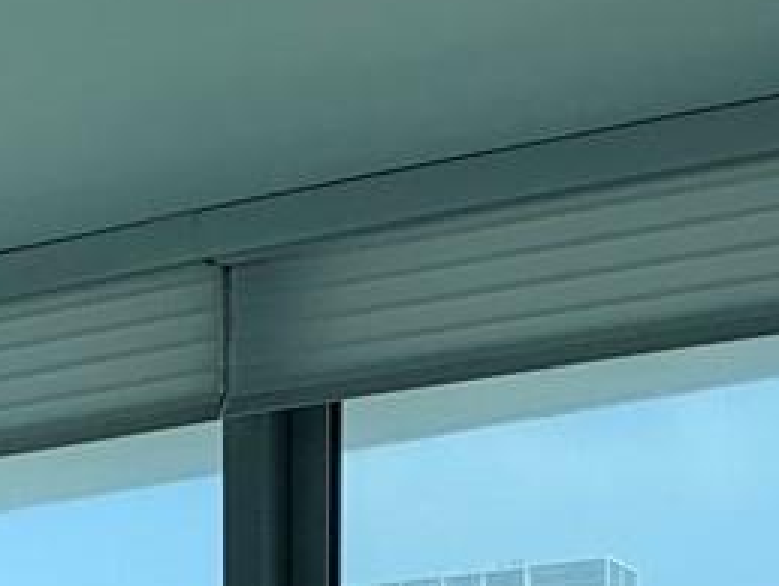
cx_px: -112
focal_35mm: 161
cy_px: 1429
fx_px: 3627
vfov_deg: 8.4
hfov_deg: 12.0
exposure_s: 1/822
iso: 25
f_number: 1.8
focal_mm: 4.25
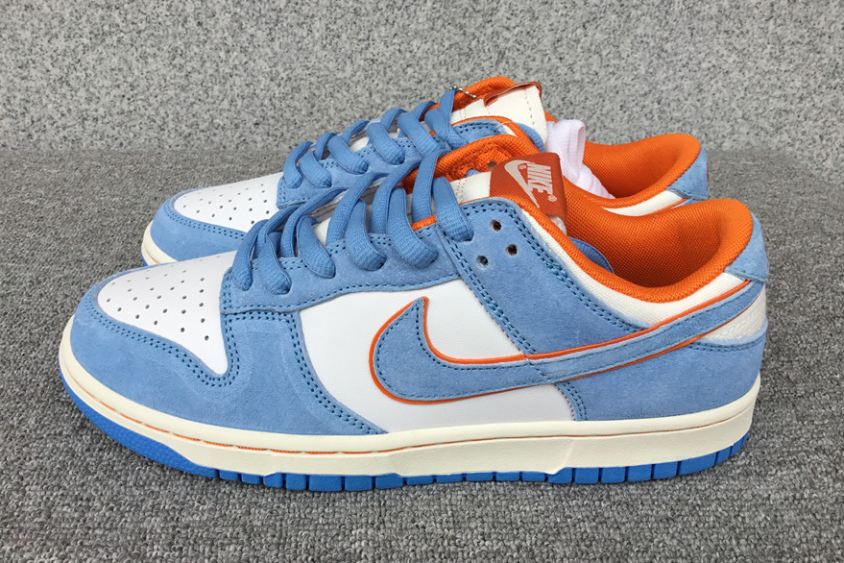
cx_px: 427
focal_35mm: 33
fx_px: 774
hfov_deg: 57.2
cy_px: 288
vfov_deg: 40.0
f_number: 2.4
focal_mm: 3.3
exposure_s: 1/124
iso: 25
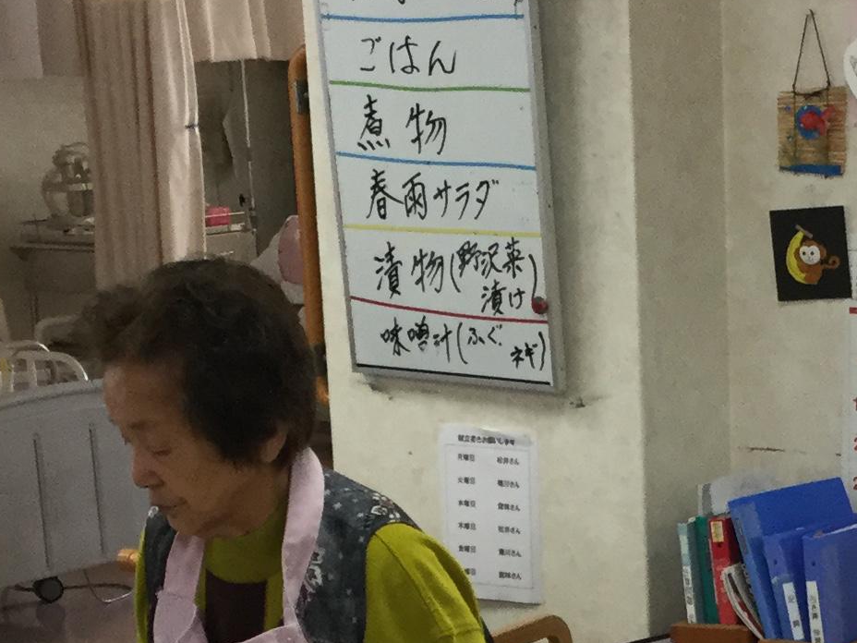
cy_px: 720
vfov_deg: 13.3
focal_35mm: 109
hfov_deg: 17.9
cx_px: 702
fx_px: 2699
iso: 64
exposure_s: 1/30
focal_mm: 3.3
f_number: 2.4
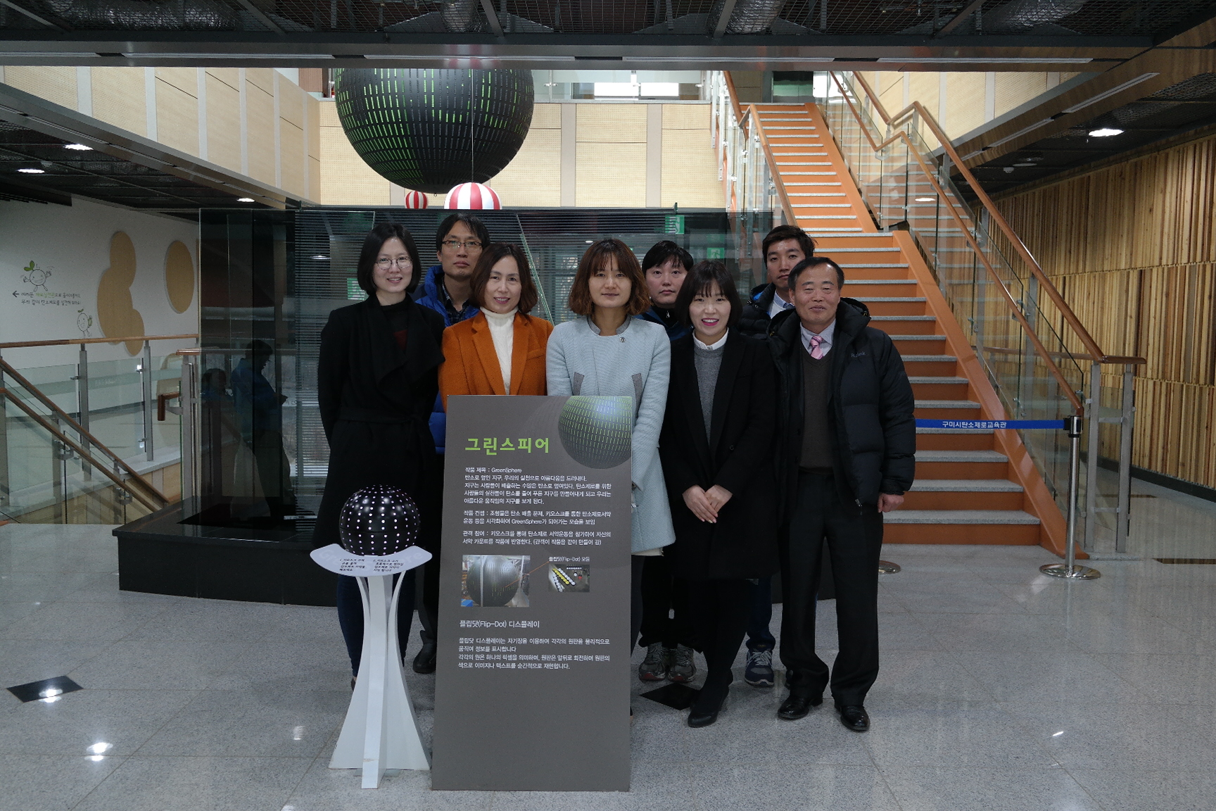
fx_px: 1013
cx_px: 608
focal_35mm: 30
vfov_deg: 43.6
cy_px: 406
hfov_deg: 61.9
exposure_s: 1/40
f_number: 3.5
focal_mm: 20
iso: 400
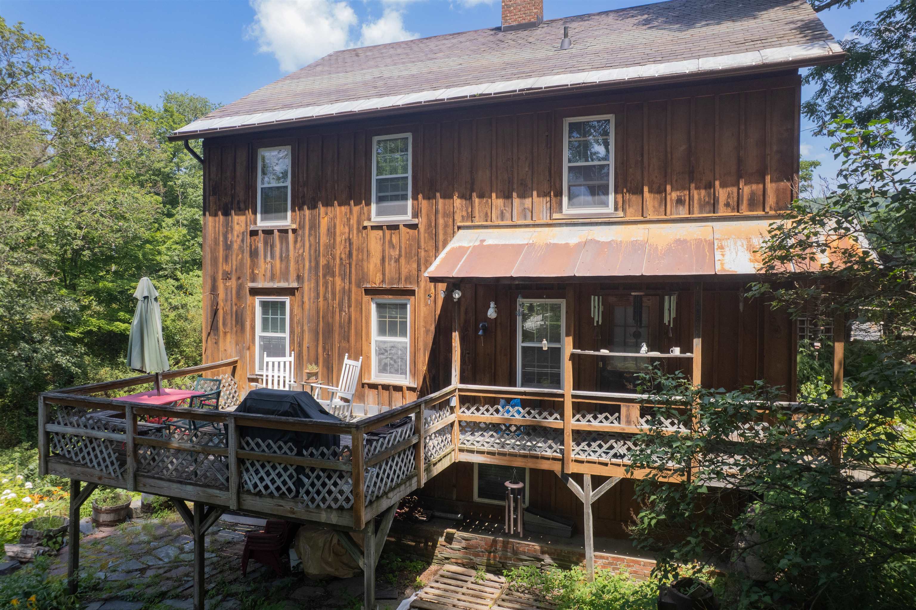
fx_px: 560
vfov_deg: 57.2
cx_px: 458
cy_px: 305
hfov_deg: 78.6
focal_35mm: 22
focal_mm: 8.38
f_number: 2.8
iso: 110
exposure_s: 1/80
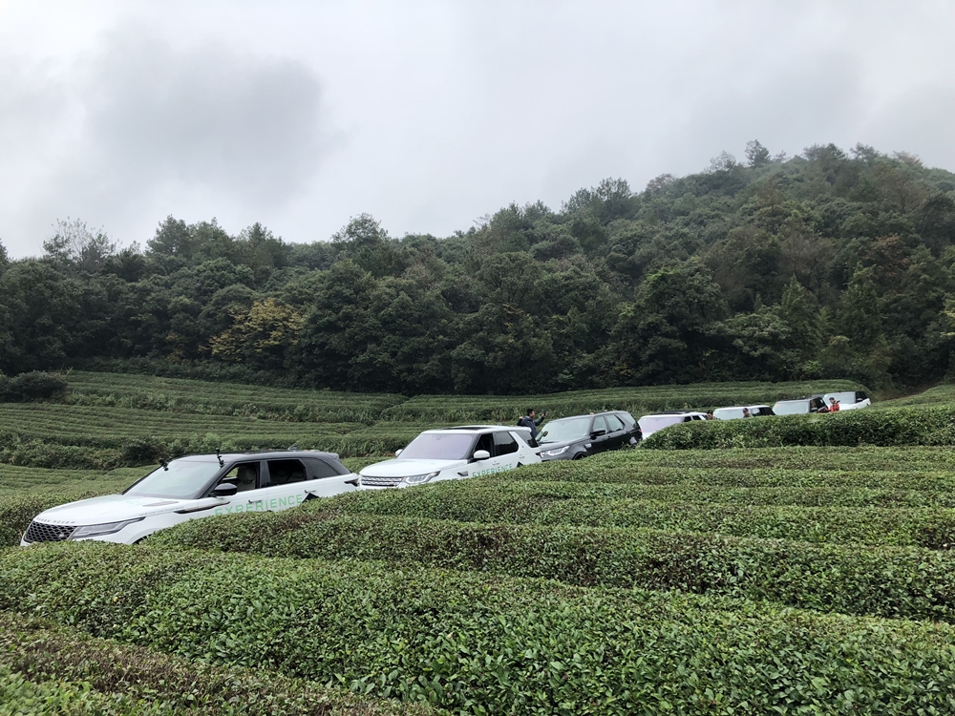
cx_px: 478
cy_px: 358
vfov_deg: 49.7
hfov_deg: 63.4
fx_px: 772
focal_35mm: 28
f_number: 1.8
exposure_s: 1/631
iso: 20
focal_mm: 3.99
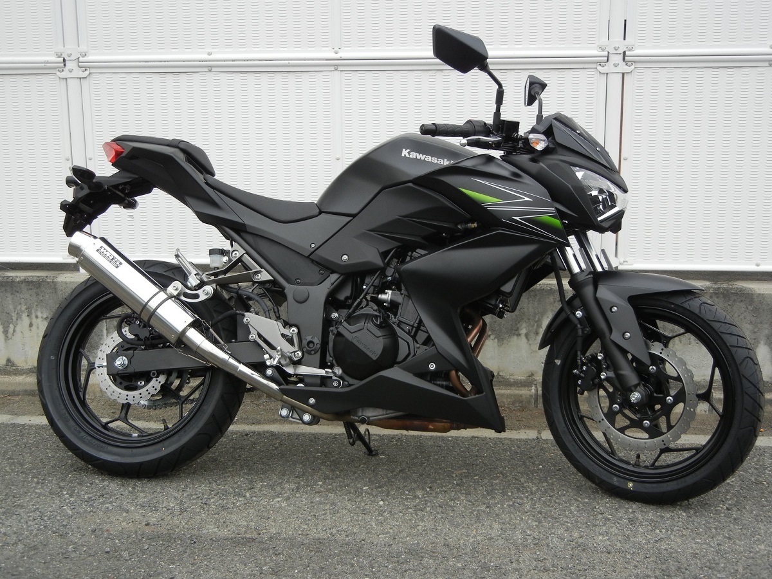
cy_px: 290
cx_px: 386
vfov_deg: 32.2
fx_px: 1004
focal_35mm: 45
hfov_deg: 42.1
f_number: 3.8
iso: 160
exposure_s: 1/310
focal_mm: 8.1
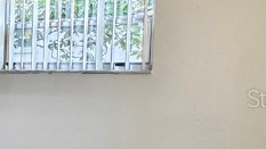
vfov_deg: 17.9
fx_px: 473
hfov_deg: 20.5
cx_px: -229
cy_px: 98
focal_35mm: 67
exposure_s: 1/99
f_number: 2.2
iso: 250
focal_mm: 2.22
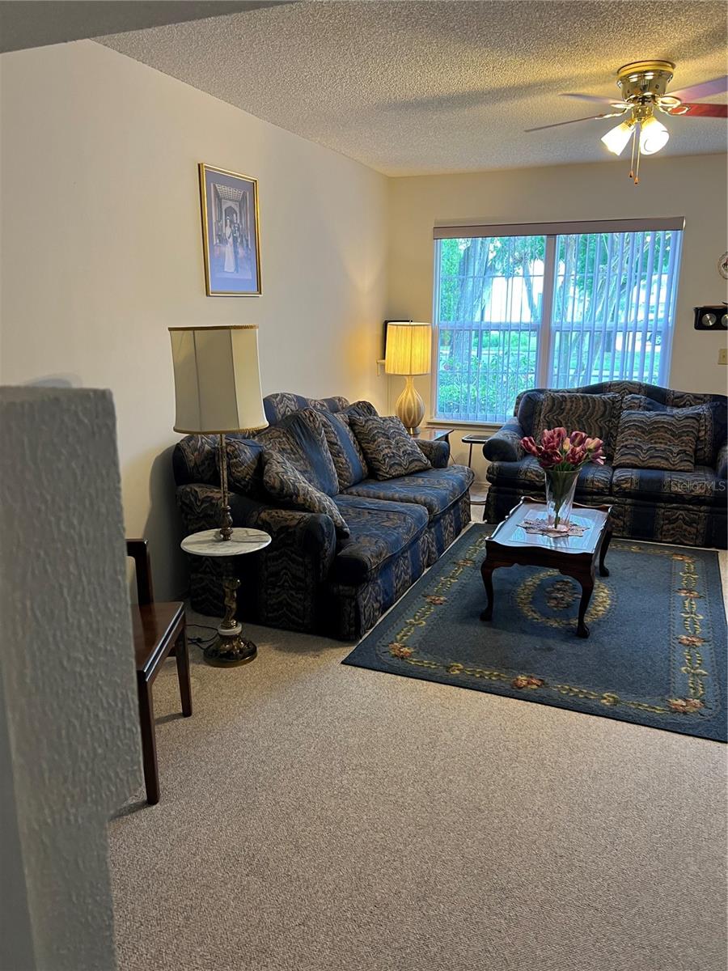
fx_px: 729
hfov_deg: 53.1
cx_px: 364
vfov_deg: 67.3
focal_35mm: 26
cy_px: 486
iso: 160
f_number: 1.5
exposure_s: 1/60
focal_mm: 5.7
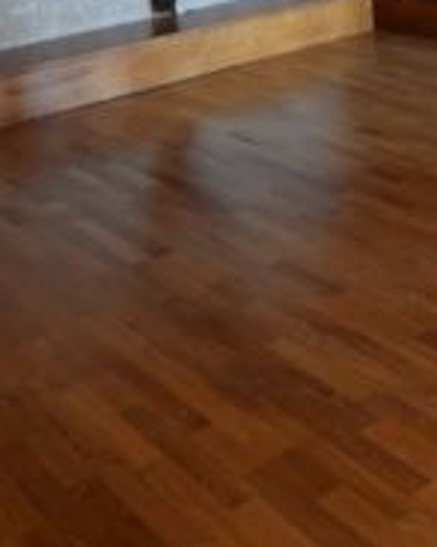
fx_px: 1002
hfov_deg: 24.6
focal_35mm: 62
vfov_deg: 26.6
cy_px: -134
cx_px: 260
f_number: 3.5
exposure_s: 1/60
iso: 1000
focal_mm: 11.5
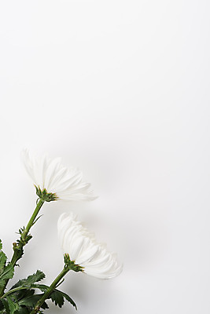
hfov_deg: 13.1
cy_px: 157
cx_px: 105
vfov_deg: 19.4
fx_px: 918
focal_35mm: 105
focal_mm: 105
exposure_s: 1/125
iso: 100
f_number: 11
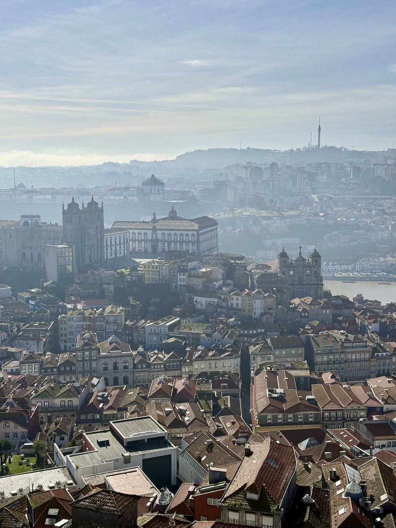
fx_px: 732
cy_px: 264
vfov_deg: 39.7
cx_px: 198
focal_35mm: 48
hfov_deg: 30.3
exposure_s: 1/11364
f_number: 1.78
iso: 50
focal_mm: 6.76
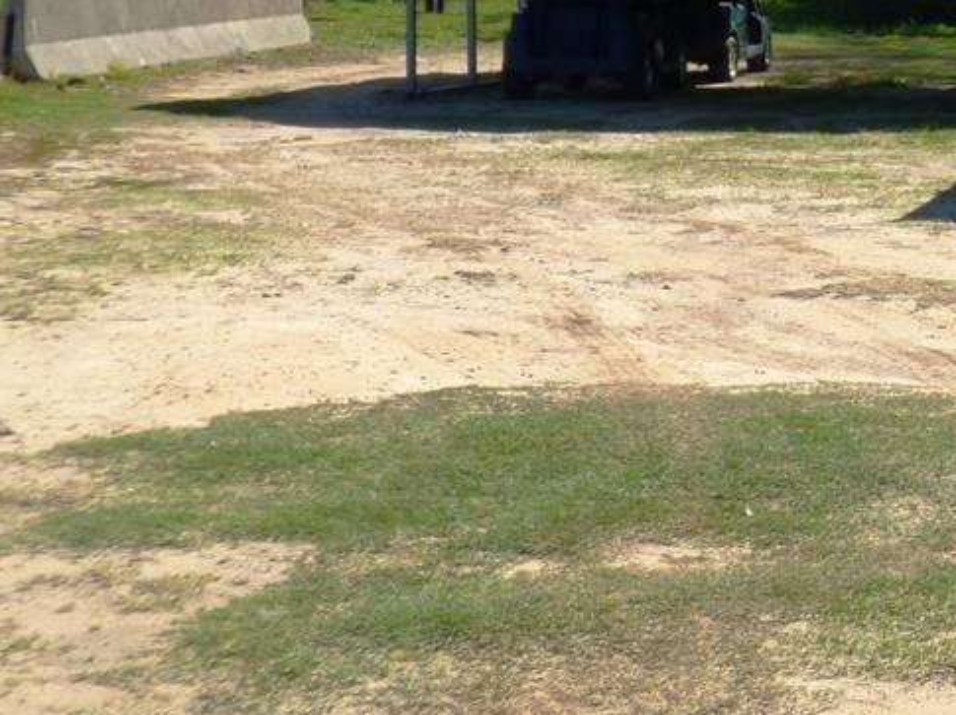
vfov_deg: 14.1
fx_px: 2870
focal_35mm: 104
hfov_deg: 17.9
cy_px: 85
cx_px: 1163
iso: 100
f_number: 3.4
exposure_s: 1/1300
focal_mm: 6.18
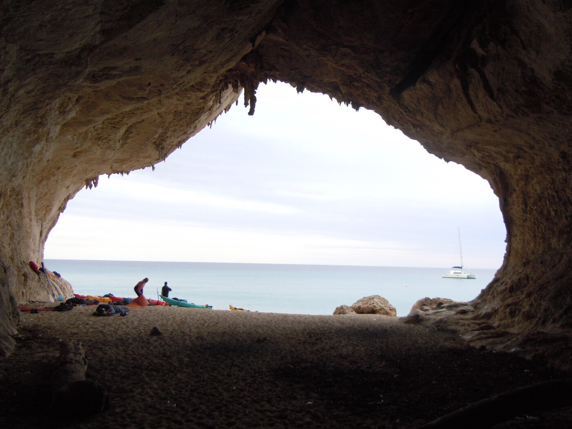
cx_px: 286
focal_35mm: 30
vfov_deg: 46.8
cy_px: 214
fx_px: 496
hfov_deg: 60.0
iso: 400
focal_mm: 5.4
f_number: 3.5
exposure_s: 1/60
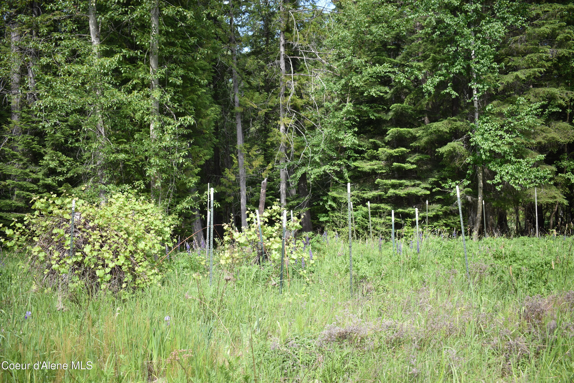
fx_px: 574
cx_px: 287
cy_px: 192
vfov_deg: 36.9
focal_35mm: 36
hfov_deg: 53.1
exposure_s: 1/200
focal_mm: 24
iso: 100
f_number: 3.8
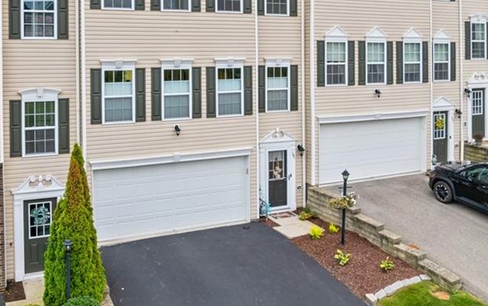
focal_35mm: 37
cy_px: 54
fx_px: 492
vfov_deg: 33.3
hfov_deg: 52.5
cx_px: 201
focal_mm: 8.38
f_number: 2.8
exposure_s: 1/90
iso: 110
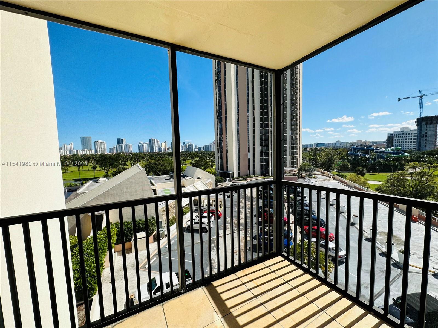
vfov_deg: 85.7
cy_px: 164
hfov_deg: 102.1
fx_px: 177
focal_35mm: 14
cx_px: 219
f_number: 2.2
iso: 50
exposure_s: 1/1366
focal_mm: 2.22
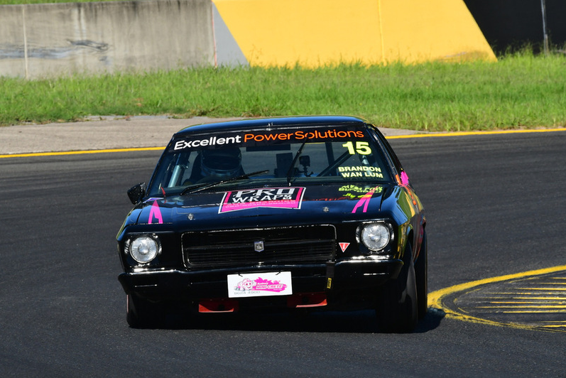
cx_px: 283
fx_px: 8288
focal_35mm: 527
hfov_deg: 3.9
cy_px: 189
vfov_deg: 2.6
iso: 500
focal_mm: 350
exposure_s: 1/640
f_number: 13
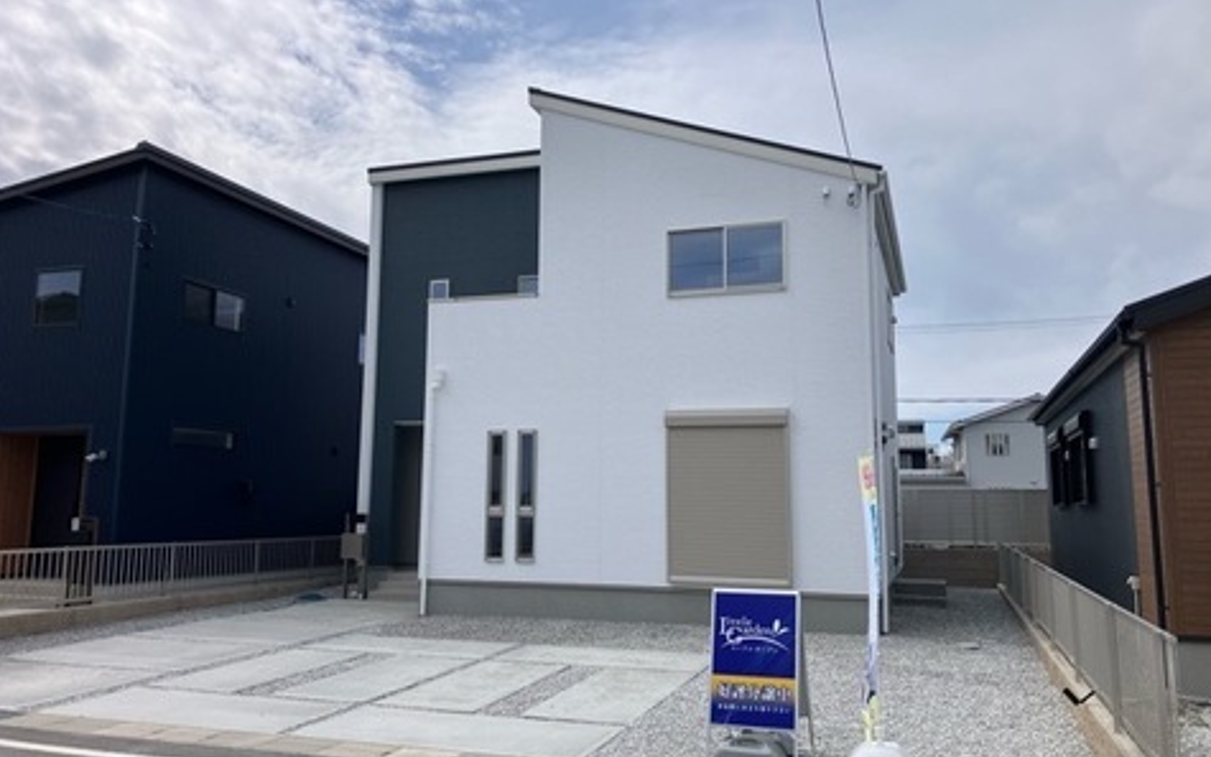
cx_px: 602
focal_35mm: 30
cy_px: 367
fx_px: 990
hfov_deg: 62.9
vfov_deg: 41.8
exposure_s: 1/3436
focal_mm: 3.99
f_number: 1.8
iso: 32
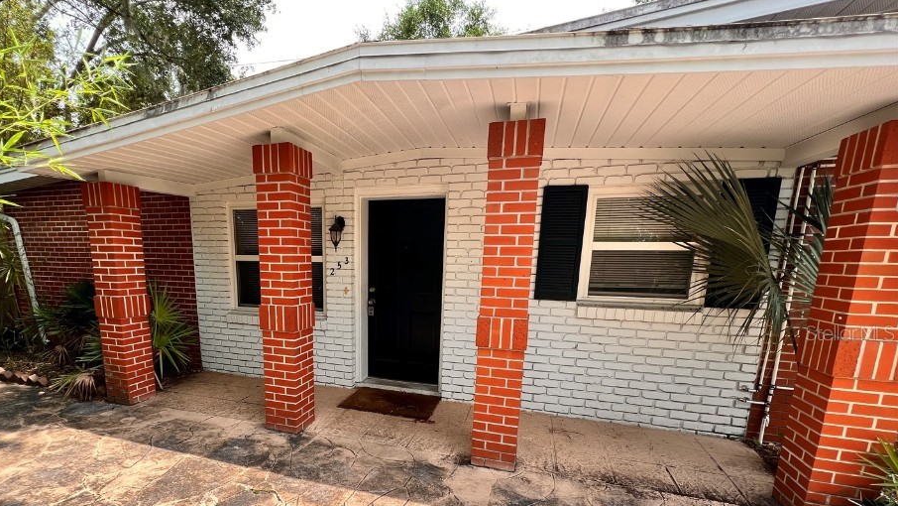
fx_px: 381
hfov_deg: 98.8
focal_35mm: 16
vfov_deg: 65.5
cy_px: 332
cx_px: 392
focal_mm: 1.57
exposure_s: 1/365
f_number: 1.8
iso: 32
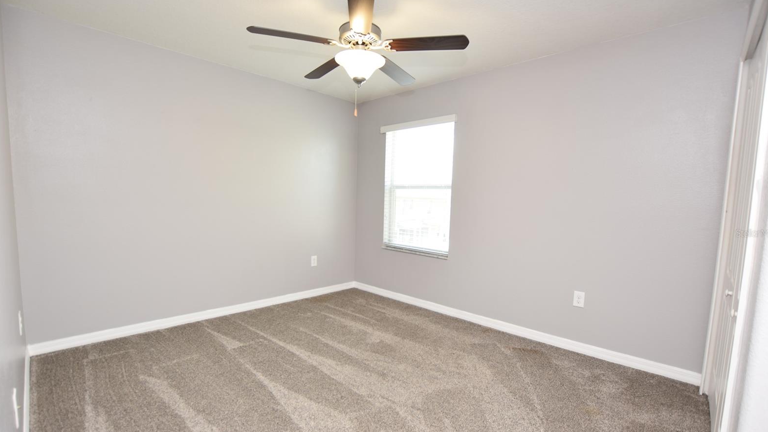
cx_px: 388
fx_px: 326
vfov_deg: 67.0
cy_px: 233
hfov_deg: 99.4
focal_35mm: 16
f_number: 4
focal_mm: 10
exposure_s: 1/60
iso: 200
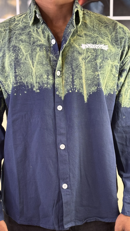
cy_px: 127
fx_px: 398
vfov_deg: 32.3
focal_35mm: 65
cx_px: 58
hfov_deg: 18.5
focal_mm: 5.96
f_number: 1.6
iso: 160
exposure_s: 1/33
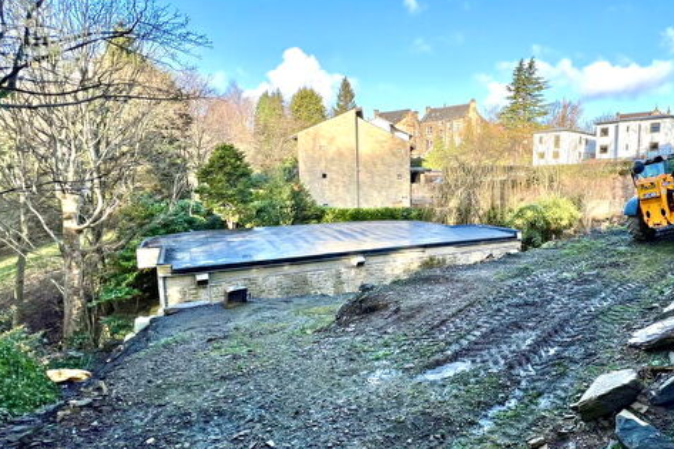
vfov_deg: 61.9
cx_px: 462
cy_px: 227
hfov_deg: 80.5
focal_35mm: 20
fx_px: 374
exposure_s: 1/419
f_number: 1.8
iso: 32
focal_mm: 1.57
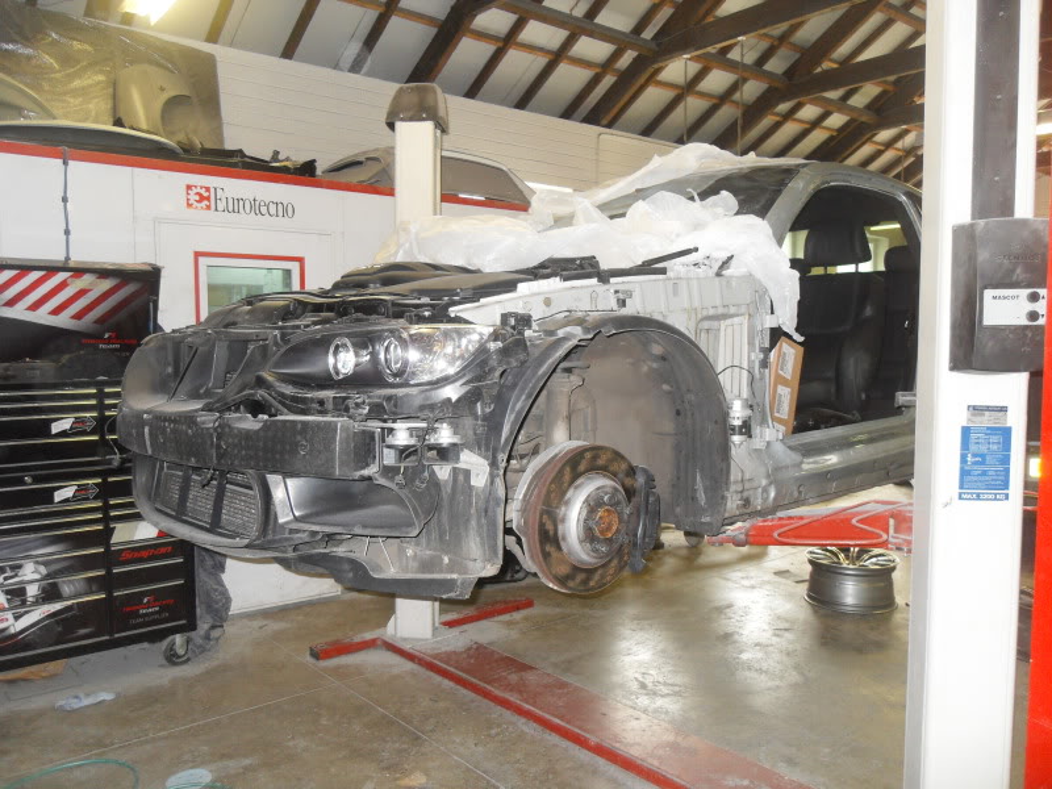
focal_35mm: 28
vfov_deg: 49.7
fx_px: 851
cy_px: 394
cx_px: 526
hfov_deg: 63.4
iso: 240
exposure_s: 1/45
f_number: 2.8
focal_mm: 6
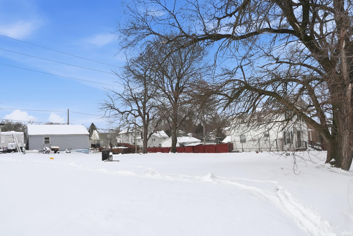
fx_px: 221
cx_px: 176
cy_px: 118
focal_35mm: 22
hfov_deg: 77.3
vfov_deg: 56.2
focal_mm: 15
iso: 800
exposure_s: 1/4000
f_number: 6.3
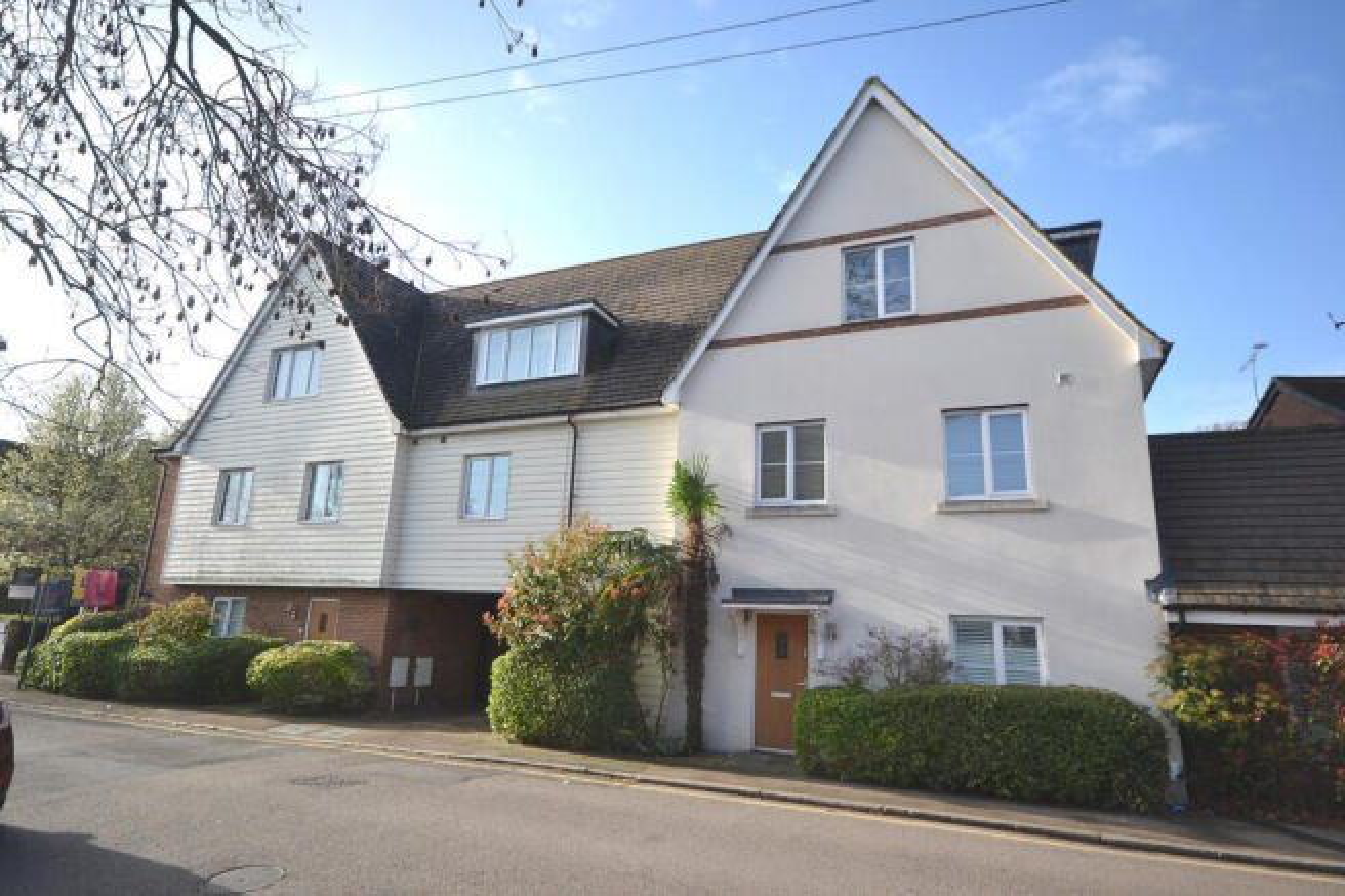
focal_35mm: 20
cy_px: 448
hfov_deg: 85.4
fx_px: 728
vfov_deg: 63.2
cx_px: 672
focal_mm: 13
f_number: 6.3
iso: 100
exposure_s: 1/160
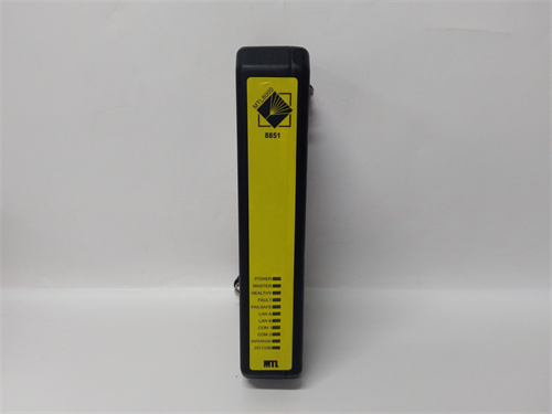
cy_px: 207
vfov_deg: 51.4
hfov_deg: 65.3
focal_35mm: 27
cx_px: 276
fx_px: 431
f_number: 2
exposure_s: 1/33
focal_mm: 3.79
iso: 157
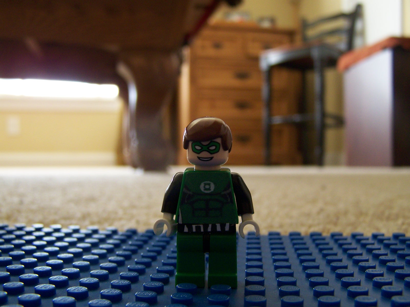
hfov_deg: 49.0
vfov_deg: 37.7
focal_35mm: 38
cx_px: 205
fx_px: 450
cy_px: 154
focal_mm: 6.3
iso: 160
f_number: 2.8
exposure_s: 1/20
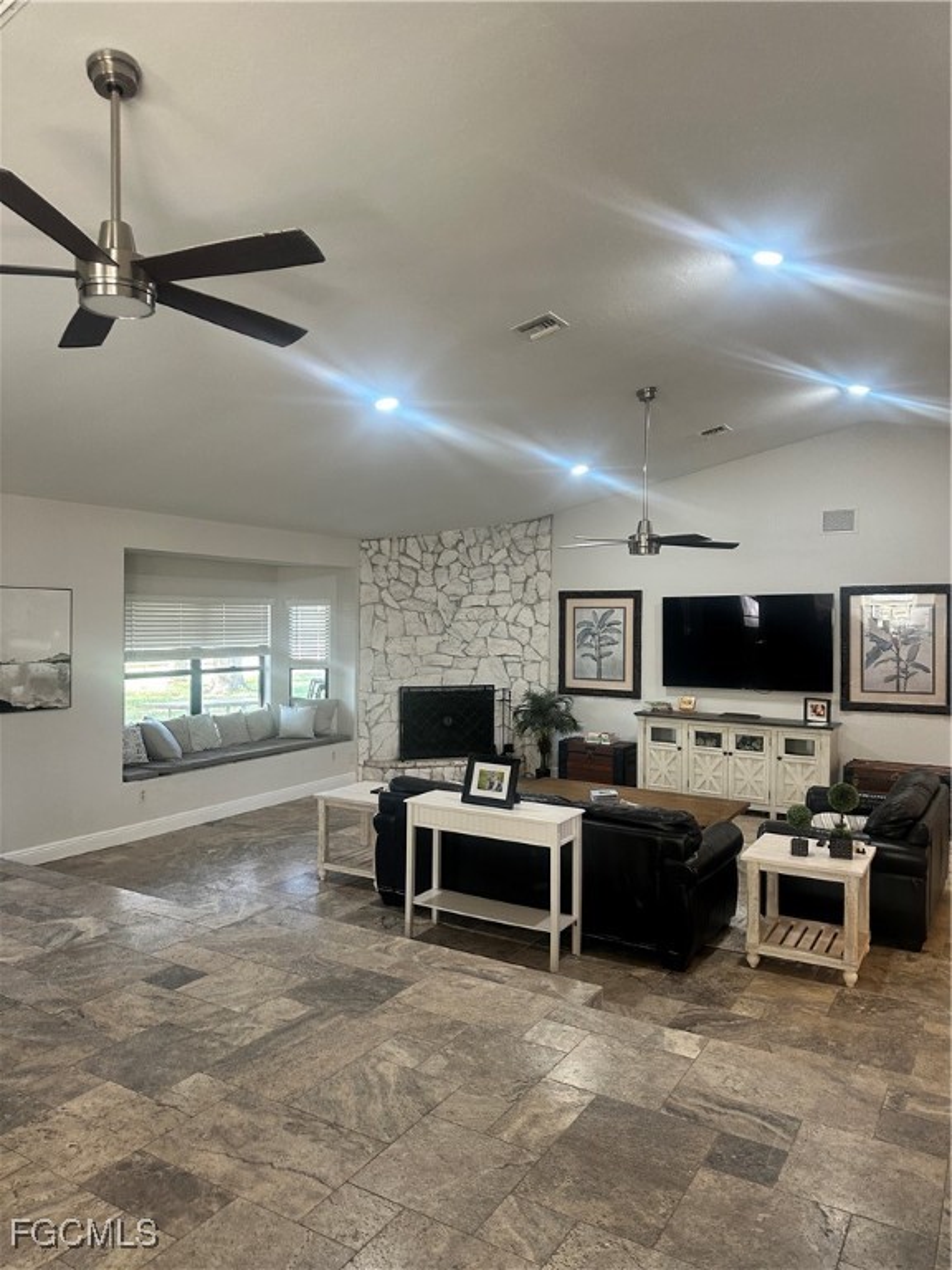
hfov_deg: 56.8
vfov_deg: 71.6
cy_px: 635
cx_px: 476
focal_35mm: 24
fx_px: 880
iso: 250
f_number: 1.78
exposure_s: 1/60
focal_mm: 6.86
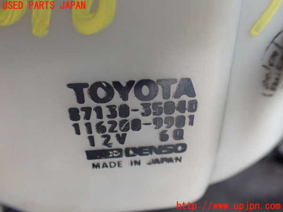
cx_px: 142
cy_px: 106
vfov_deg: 46.8
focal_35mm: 30
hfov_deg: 60.0
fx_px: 245
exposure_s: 1/100
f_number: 2.3
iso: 800
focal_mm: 5.4
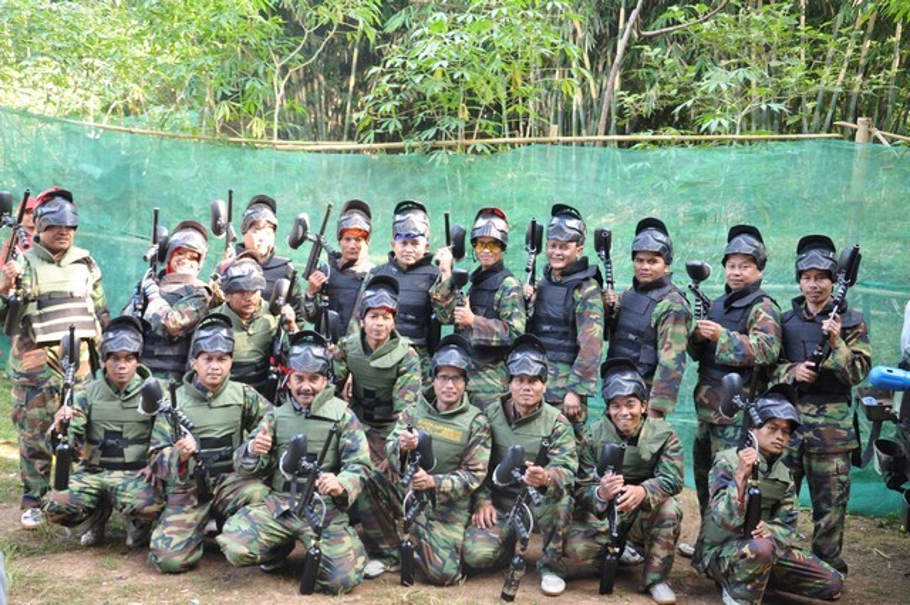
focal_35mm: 42
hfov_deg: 46.5
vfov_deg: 31.8
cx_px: 455
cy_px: 302
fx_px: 1060
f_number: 6.3
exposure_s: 1/40
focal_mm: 28
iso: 400
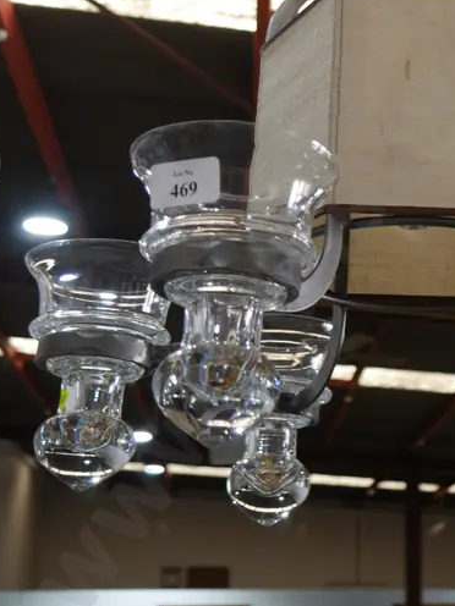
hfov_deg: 22.9
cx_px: 432
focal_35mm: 62
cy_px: 106
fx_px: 1087
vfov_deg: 30.3
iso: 200
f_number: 3.6
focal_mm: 15
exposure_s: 1/60
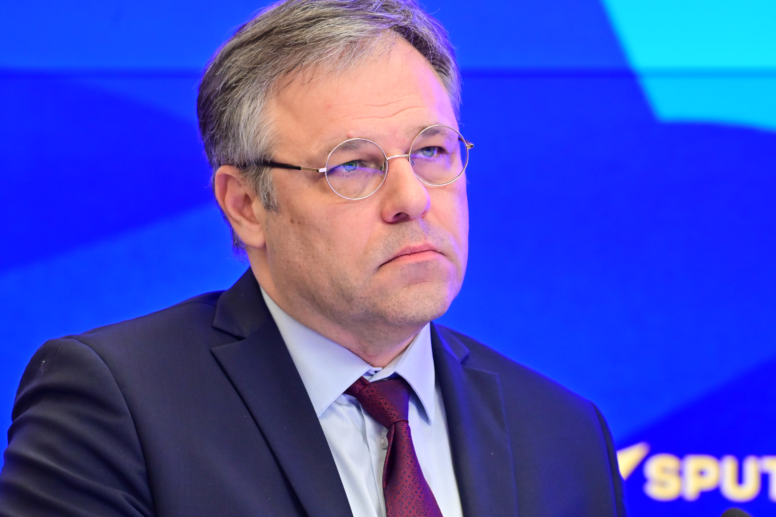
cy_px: 246
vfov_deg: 4.9
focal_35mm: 282
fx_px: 6076
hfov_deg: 7.3
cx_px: 397
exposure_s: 1/100
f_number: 5.6
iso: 4000
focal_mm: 240
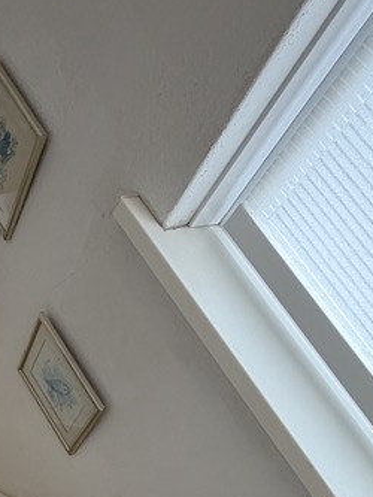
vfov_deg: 38.4
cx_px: 28
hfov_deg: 31.8
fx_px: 617
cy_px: 507
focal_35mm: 43
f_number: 2.2
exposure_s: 1/100
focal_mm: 2.22
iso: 160
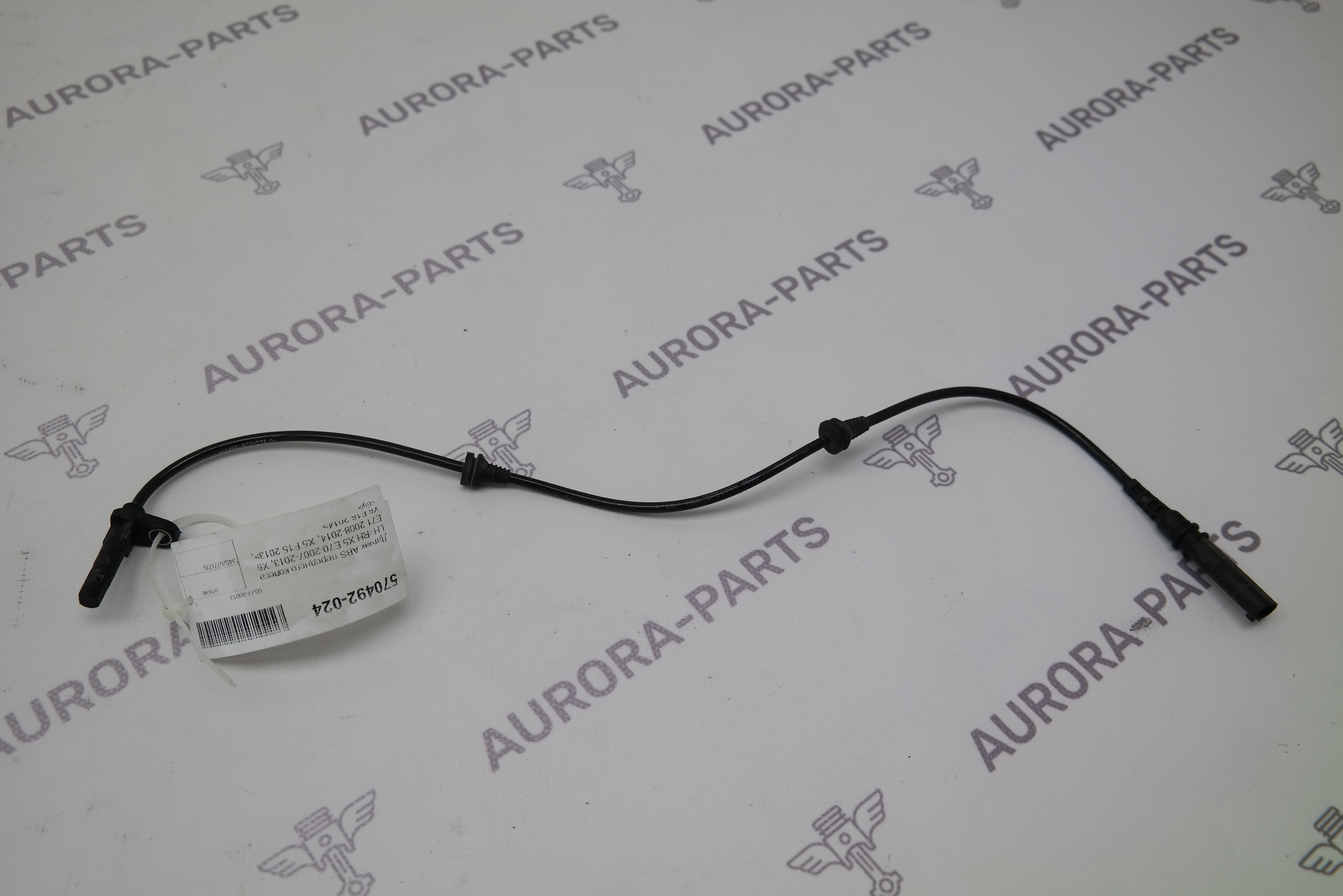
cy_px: 448
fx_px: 1119
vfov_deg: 43.6
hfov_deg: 61.9
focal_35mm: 30
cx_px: 672
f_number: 4
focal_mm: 20
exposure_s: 1/100
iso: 100
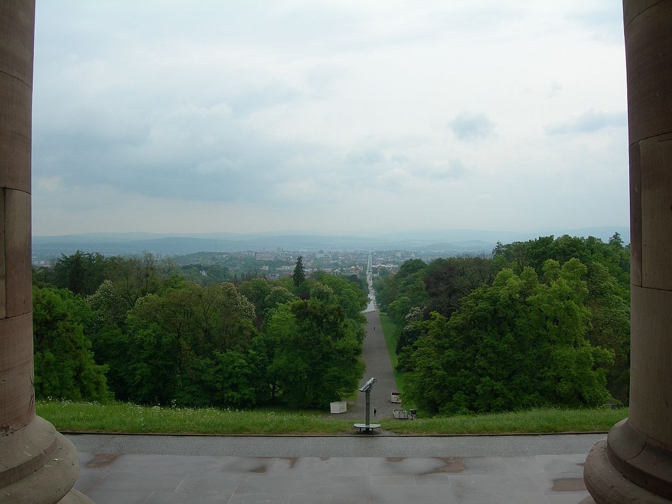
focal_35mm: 38
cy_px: 252
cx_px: 336
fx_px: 738
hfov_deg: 49.0
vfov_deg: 37.7
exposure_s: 1/477
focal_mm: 7.8
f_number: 4.8
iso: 50
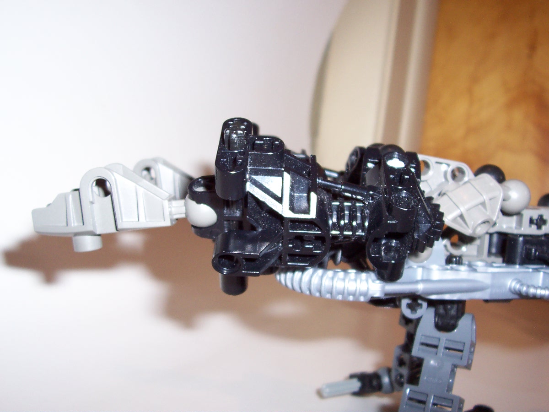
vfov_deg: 38.7
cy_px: 206
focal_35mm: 37
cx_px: 274
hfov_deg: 50.1
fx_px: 587
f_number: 2.8
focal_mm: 5.6
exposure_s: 1/60
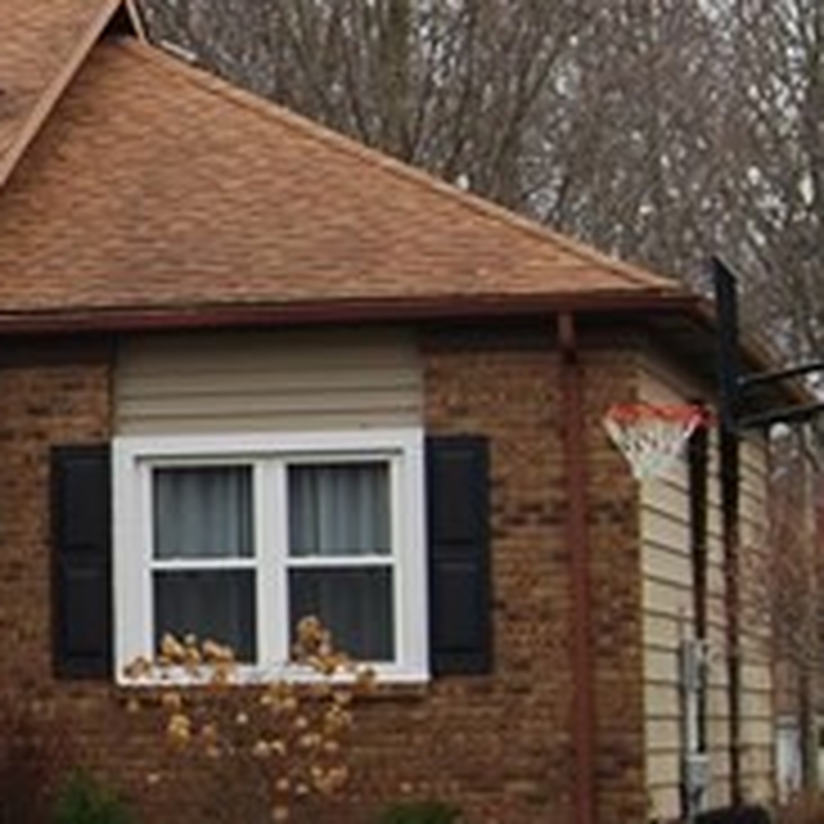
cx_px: -518
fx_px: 4673
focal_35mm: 174
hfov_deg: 9.7
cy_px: 383
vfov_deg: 10.1
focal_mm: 23
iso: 100
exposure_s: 1/125
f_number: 5.6
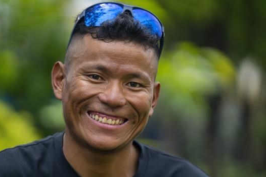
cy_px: 93
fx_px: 1825
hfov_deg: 8.3
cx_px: 111
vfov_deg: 5.6
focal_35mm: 247
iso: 1000
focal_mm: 200
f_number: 2.8
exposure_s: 1/6400
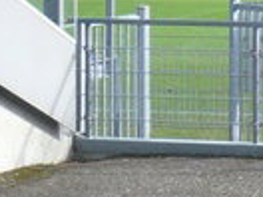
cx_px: 586
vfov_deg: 9.1
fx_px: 1208
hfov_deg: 10.9
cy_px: -80
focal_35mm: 159
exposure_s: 1/400
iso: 100
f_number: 2.8
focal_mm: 4.7
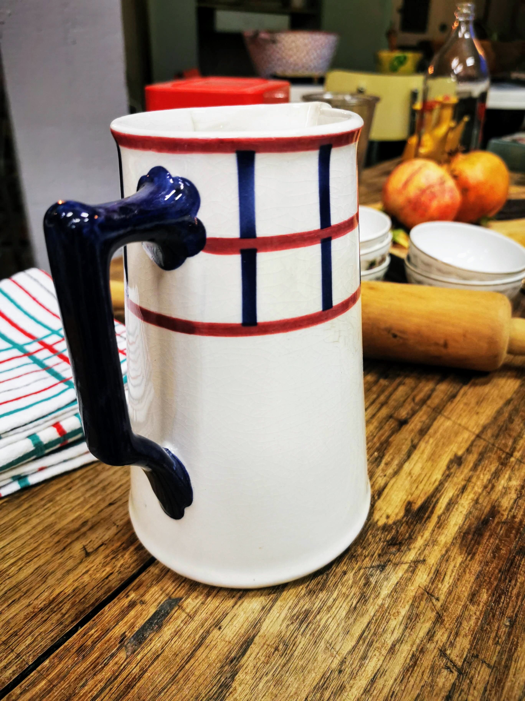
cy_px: 350
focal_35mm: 27
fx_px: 546
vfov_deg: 65.3
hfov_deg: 51.4
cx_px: 262
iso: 250
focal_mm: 5.56
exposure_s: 1/50
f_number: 1.6
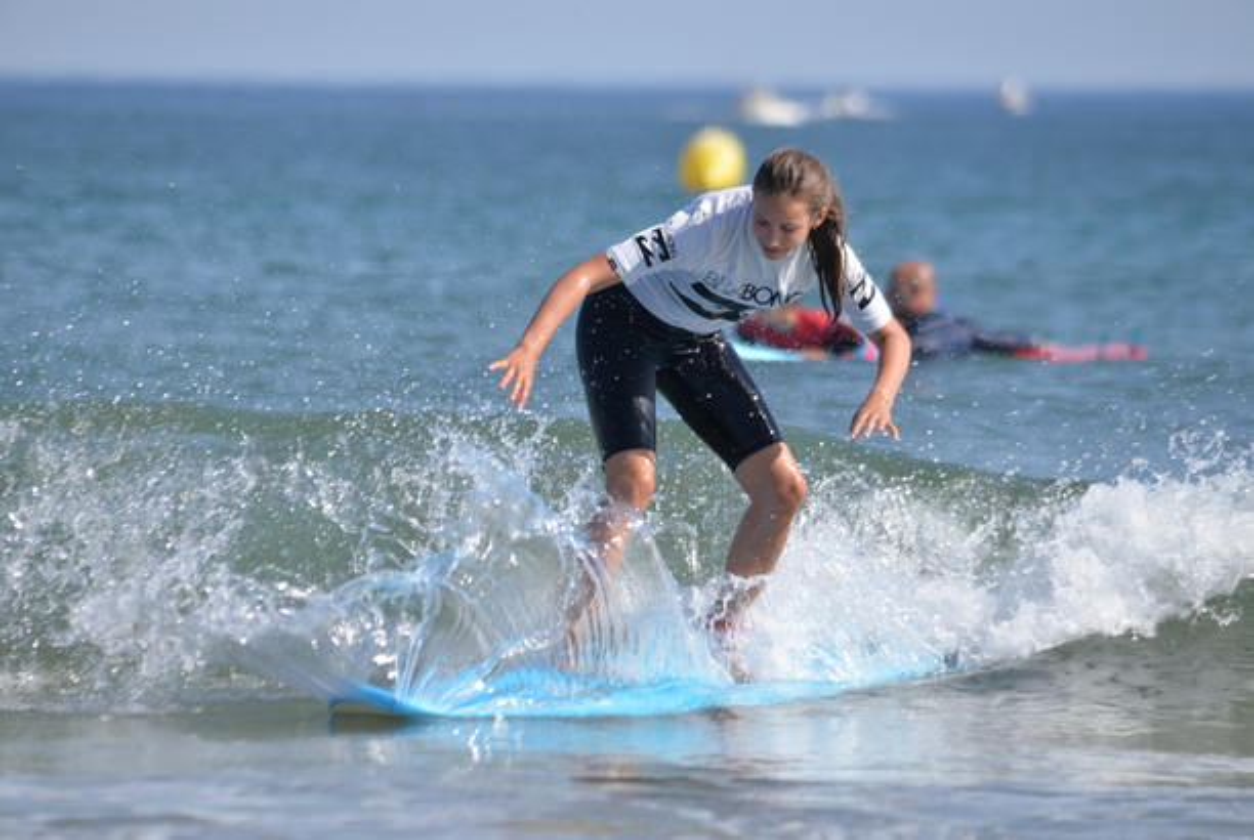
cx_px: 627
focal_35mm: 500
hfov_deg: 4.1
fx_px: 17442
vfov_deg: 2.8
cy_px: 420
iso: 400
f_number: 9
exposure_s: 1/800
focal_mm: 500
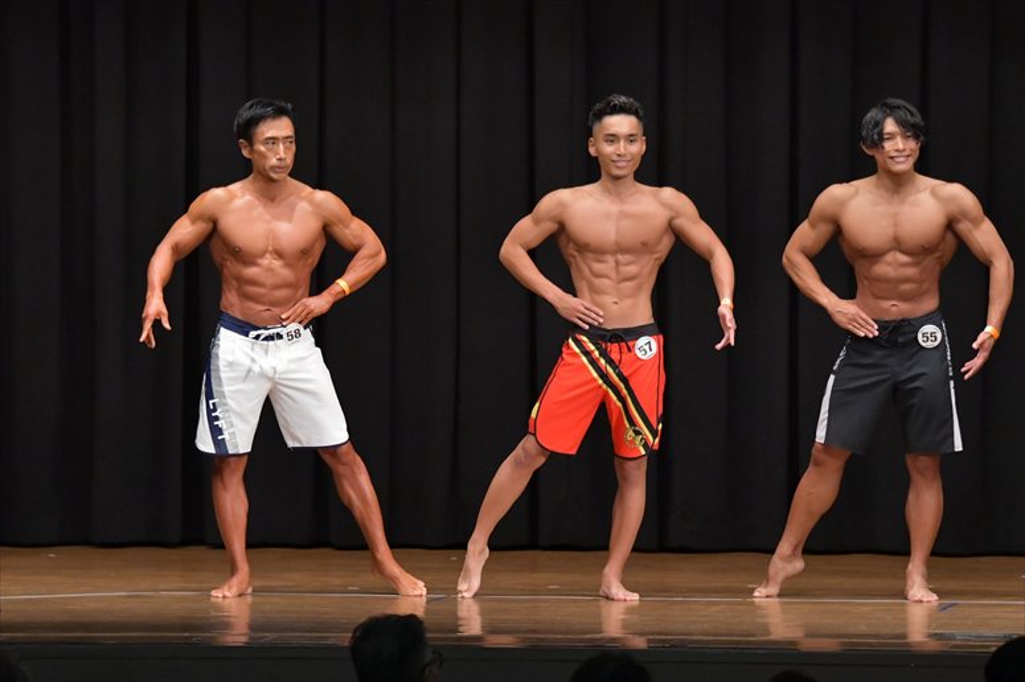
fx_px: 5749
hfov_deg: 10.2
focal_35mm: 202
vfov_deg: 6.8
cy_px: 341
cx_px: 512
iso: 6400
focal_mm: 135
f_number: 5.6
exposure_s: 1/400
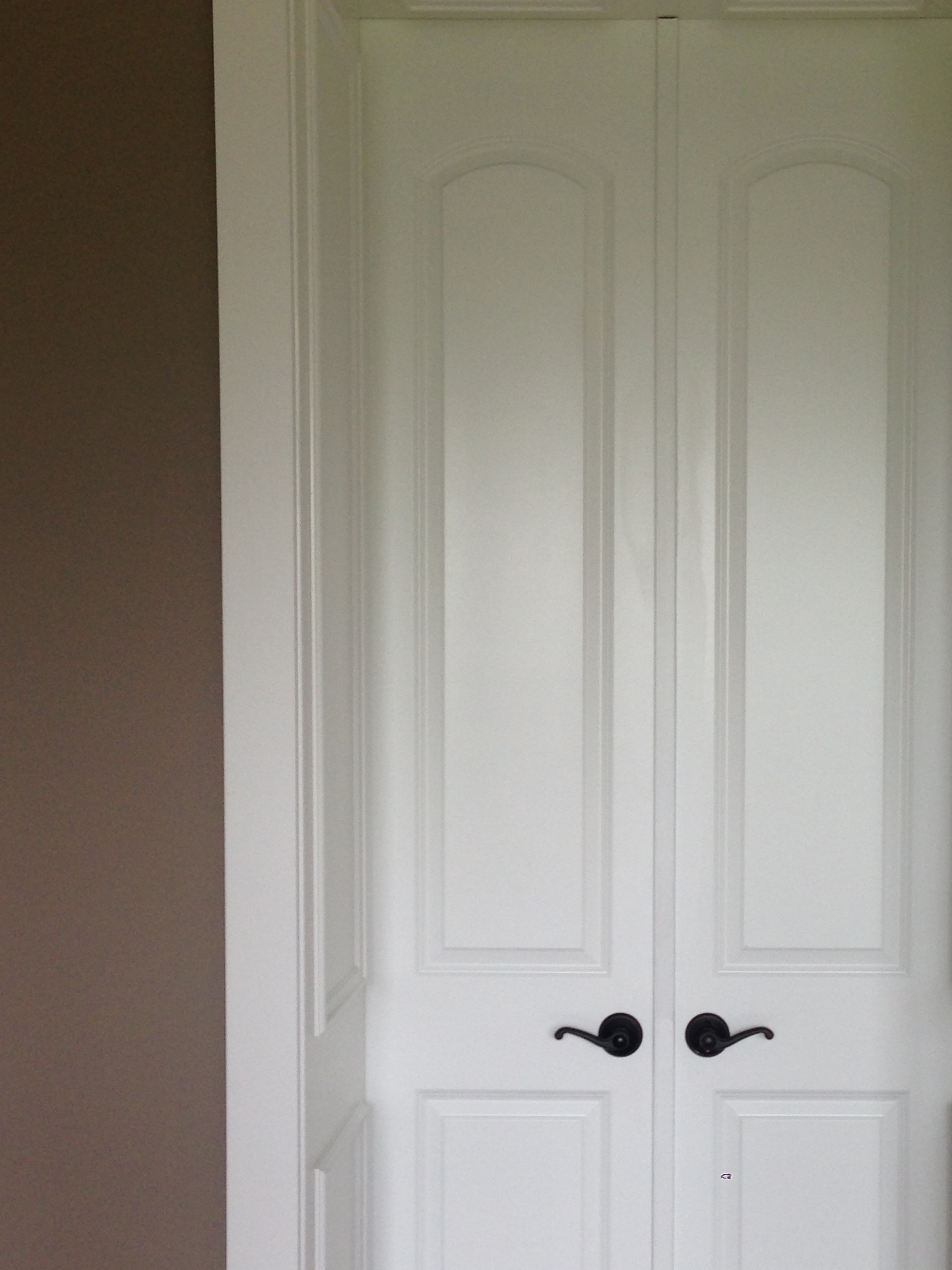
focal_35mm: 56
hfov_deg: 25.9
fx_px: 2053
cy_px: 770
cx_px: 647
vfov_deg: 34.2
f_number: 2.4
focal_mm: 4.12
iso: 50
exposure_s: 1/24
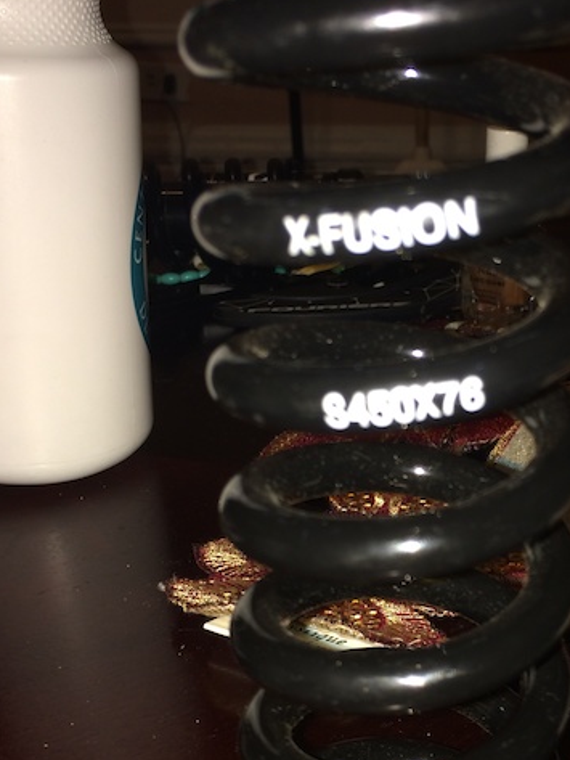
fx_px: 1075
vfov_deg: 38.5
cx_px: 440
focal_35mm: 49
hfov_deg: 29.1
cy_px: 496
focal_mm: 4.15
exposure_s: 1/37
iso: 32
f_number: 2.2
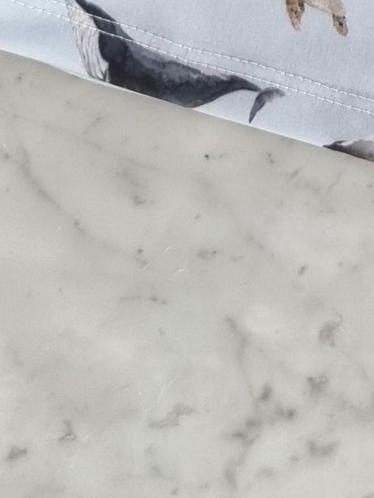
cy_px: -405
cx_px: 535
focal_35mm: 110
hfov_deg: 12.9
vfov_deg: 15.4
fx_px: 1585
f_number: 1.8
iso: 160
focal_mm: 6.7
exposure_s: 1/50
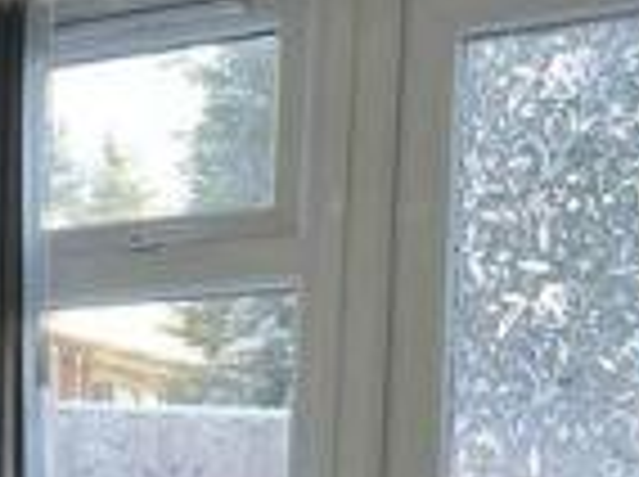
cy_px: 754
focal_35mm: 107
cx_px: -214
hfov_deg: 17.2
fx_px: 1972
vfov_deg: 12.9
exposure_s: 1/100
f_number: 1.5
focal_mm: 5.7
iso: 64
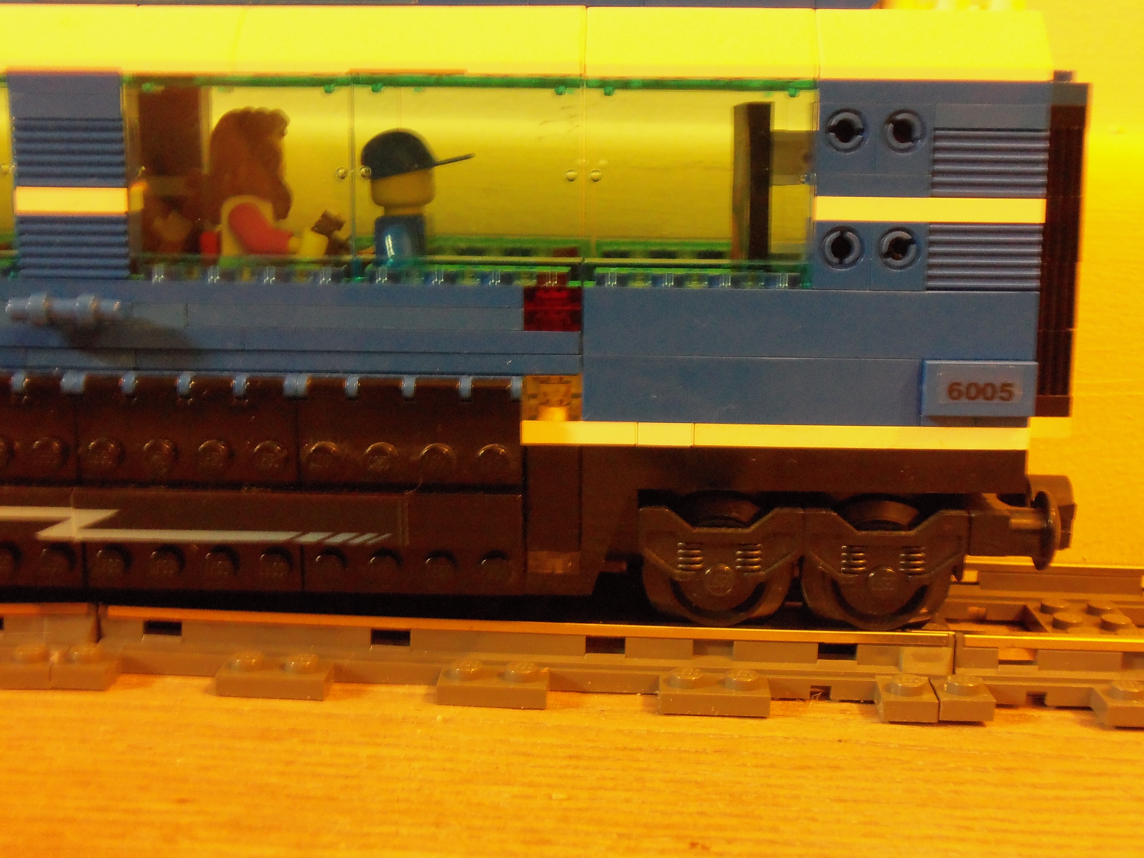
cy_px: 429
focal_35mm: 48
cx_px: 572
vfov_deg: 30.3
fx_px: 1586
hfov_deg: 39.7
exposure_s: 1/2.5
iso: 400
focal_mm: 8.7
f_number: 3.8
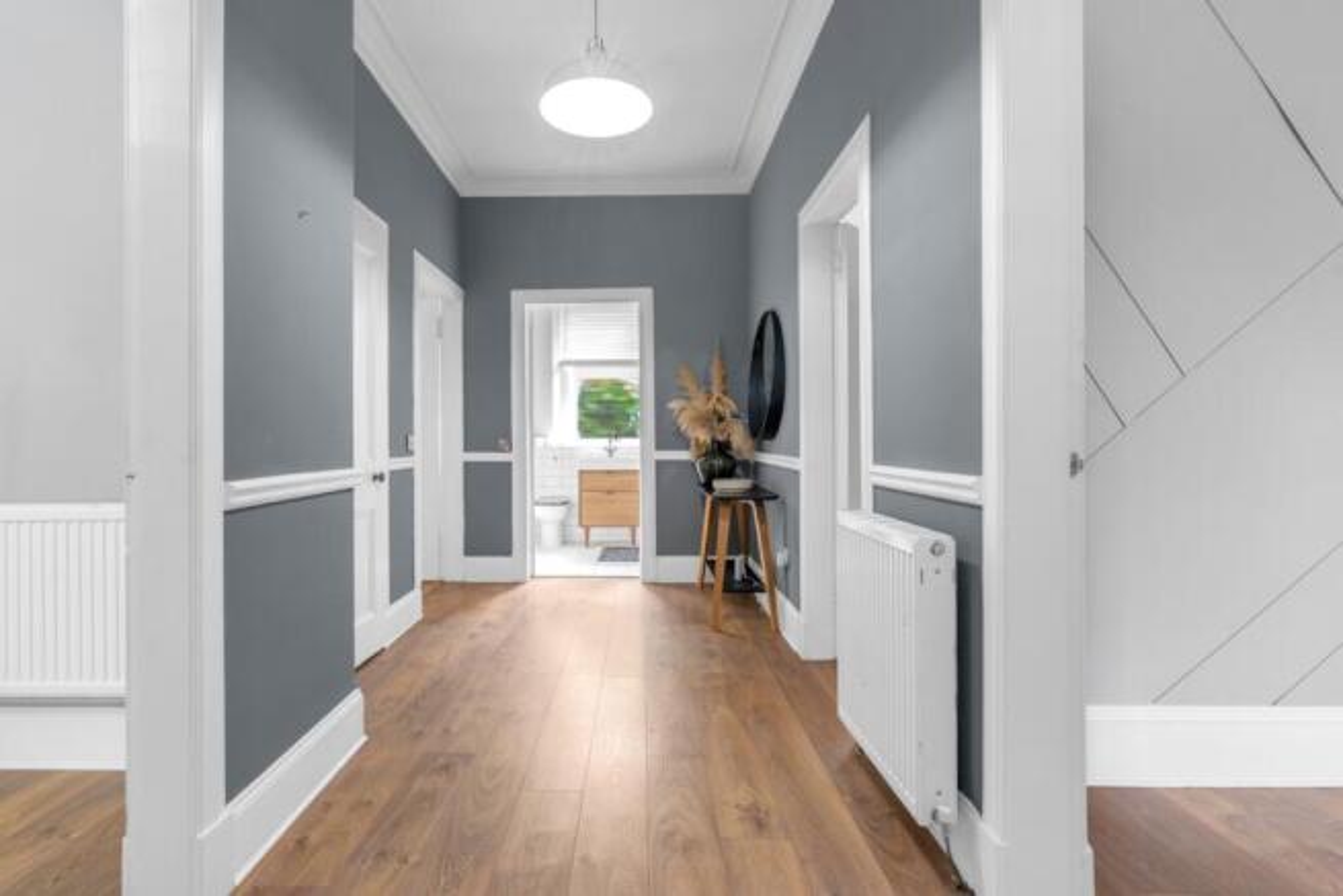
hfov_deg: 96.7
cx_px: 672
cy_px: 448
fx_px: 597
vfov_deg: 73.8
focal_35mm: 16
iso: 200
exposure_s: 1/2.5
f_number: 9
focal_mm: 16
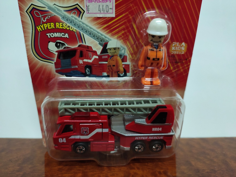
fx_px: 177
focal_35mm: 26
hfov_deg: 67.3
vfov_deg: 53.1
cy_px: 88
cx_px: 118
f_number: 1.79
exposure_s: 1/33.3
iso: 1027
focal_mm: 4.74
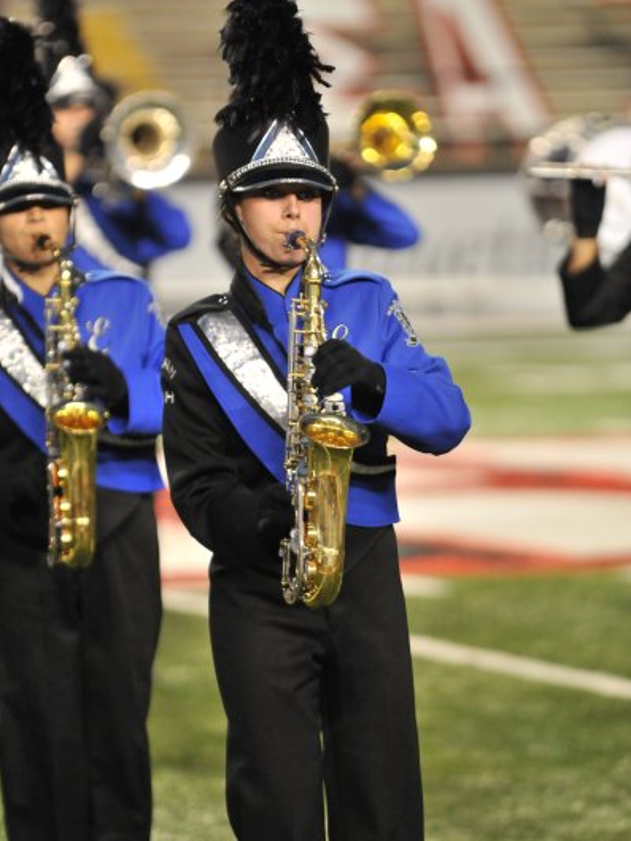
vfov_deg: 6.1
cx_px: 316
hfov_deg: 4.5
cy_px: 453
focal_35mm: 327
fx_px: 7944
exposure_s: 1/400
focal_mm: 200
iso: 1600
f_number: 2.8
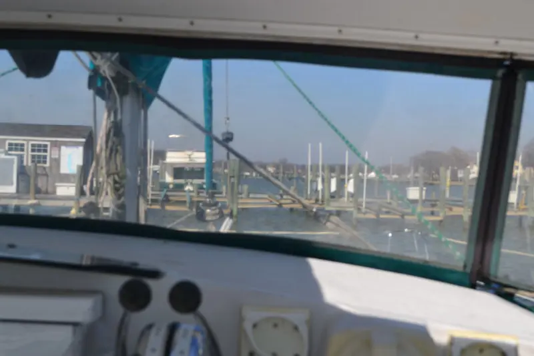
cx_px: 267
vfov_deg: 26.5
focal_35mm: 51
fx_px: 756
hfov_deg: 38.9
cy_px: 178
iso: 250
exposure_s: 1/500
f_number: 11
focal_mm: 34
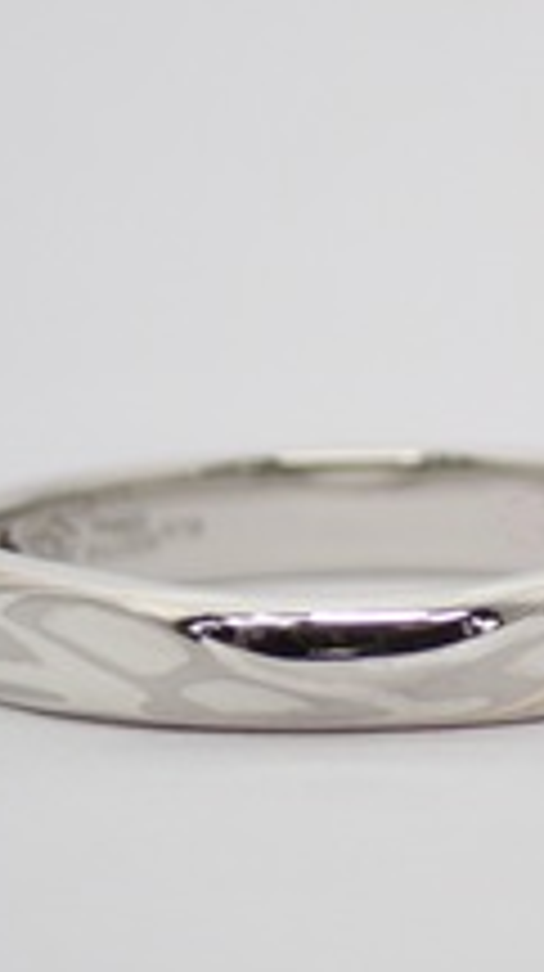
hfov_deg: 6.9
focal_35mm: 175
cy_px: 556
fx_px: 4502
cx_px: 661
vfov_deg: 12.3
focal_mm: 13.65
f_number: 4.1
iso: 200
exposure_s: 1/125
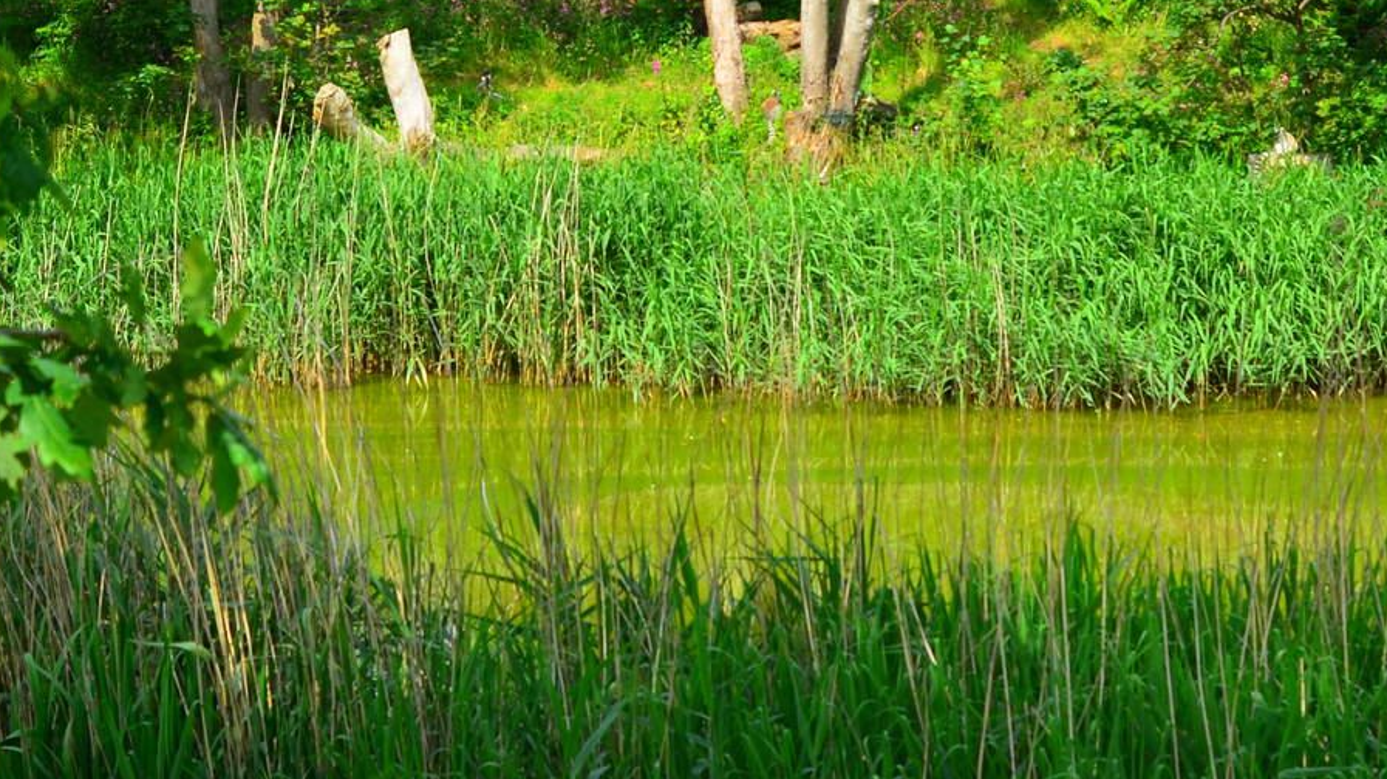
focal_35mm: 98
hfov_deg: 21.8
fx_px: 3601
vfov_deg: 12.3
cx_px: 773
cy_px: 90
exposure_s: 1/200
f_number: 7.1
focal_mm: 35
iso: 100
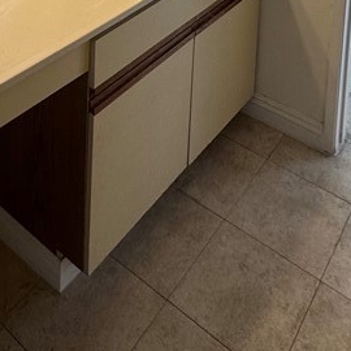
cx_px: 159
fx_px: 539
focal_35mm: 47
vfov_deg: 25.1
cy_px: -204
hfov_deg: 36.0
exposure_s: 1/120
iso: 80
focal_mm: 2.22
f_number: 2.2
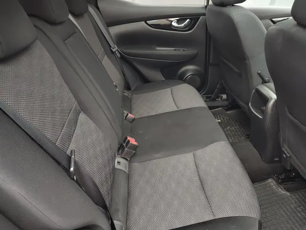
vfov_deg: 58.9
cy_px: 115
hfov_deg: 73.9
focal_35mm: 23
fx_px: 203
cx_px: 153
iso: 323
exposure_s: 1/50
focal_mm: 5.56
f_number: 1.8
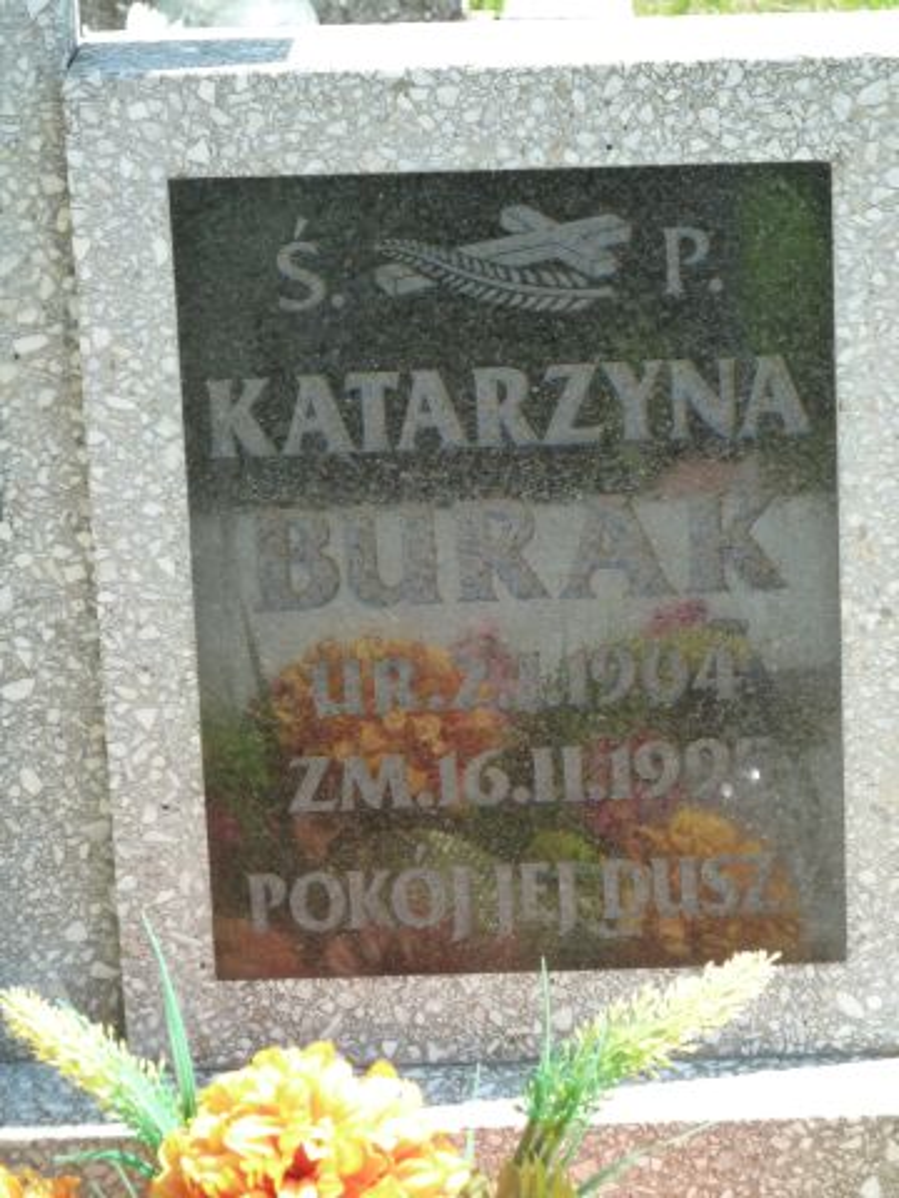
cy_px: 599
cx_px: 450
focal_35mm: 147
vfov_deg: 13.4
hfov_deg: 10.1
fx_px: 5090
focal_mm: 24.1
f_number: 4.5
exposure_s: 1/200
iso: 250
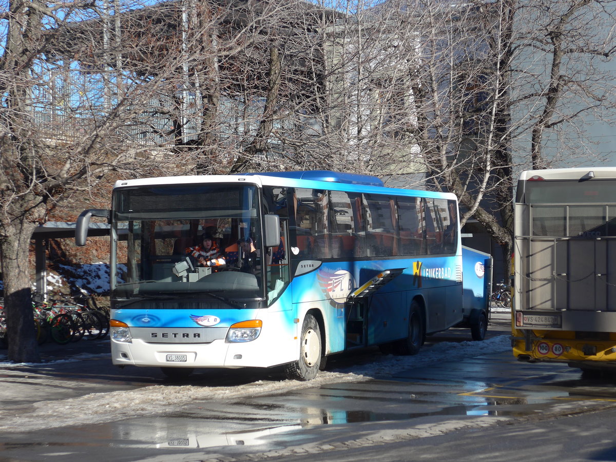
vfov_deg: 17.2
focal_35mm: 86
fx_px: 1530
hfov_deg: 22.8
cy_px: 231
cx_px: 308
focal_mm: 17
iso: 80
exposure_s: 1/400
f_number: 4.5
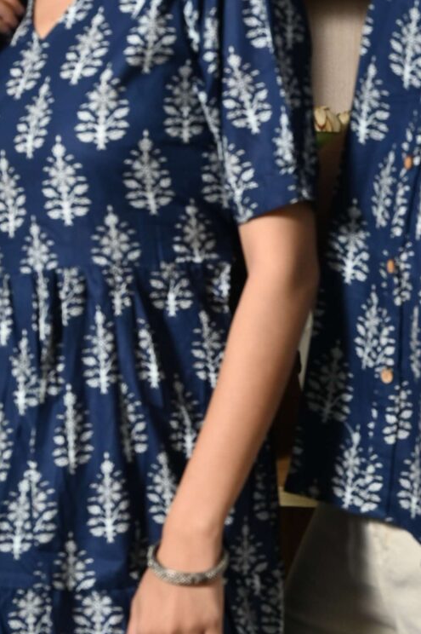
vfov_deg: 13.9
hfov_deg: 9.1
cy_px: 382
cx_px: 506
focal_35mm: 148
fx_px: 2600
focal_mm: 43
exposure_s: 1/160
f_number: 6.3
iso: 400
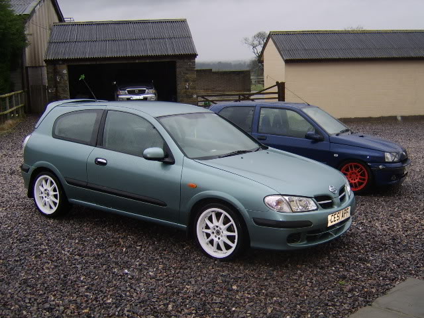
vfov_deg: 37.7
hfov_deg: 49.0
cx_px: 212
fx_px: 465
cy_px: 159
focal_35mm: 38
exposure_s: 1/60
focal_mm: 9.86
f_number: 2.7
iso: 71
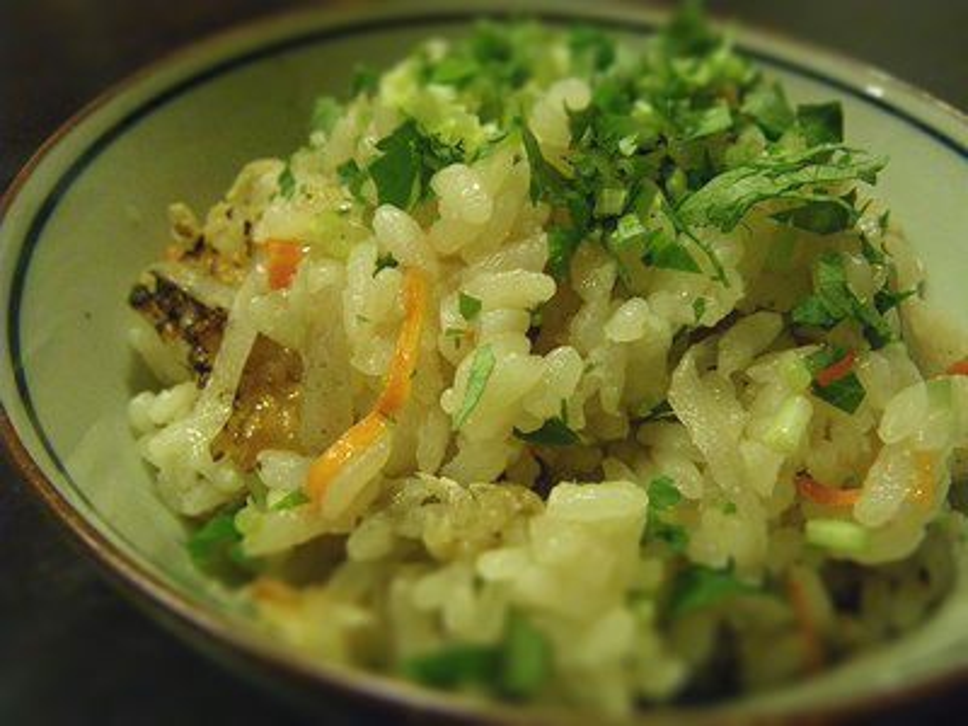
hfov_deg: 54.0
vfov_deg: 41.8
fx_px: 951
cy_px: 363
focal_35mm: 34
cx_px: 484
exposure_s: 1/30
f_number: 3.8
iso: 800
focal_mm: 6.1
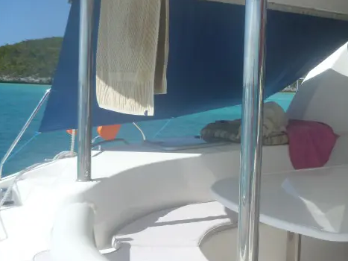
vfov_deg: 30.2
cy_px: 116
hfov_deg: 38.0
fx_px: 482
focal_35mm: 48
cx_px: 287
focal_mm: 4.9
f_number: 3.3
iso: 100
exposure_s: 1/1000
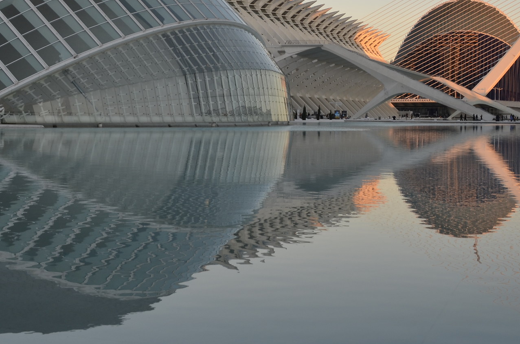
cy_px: 106
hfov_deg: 32.4
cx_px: 222
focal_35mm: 62
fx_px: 894
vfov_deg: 21.7
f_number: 5.6
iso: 200
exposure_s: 1/125
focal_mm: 22
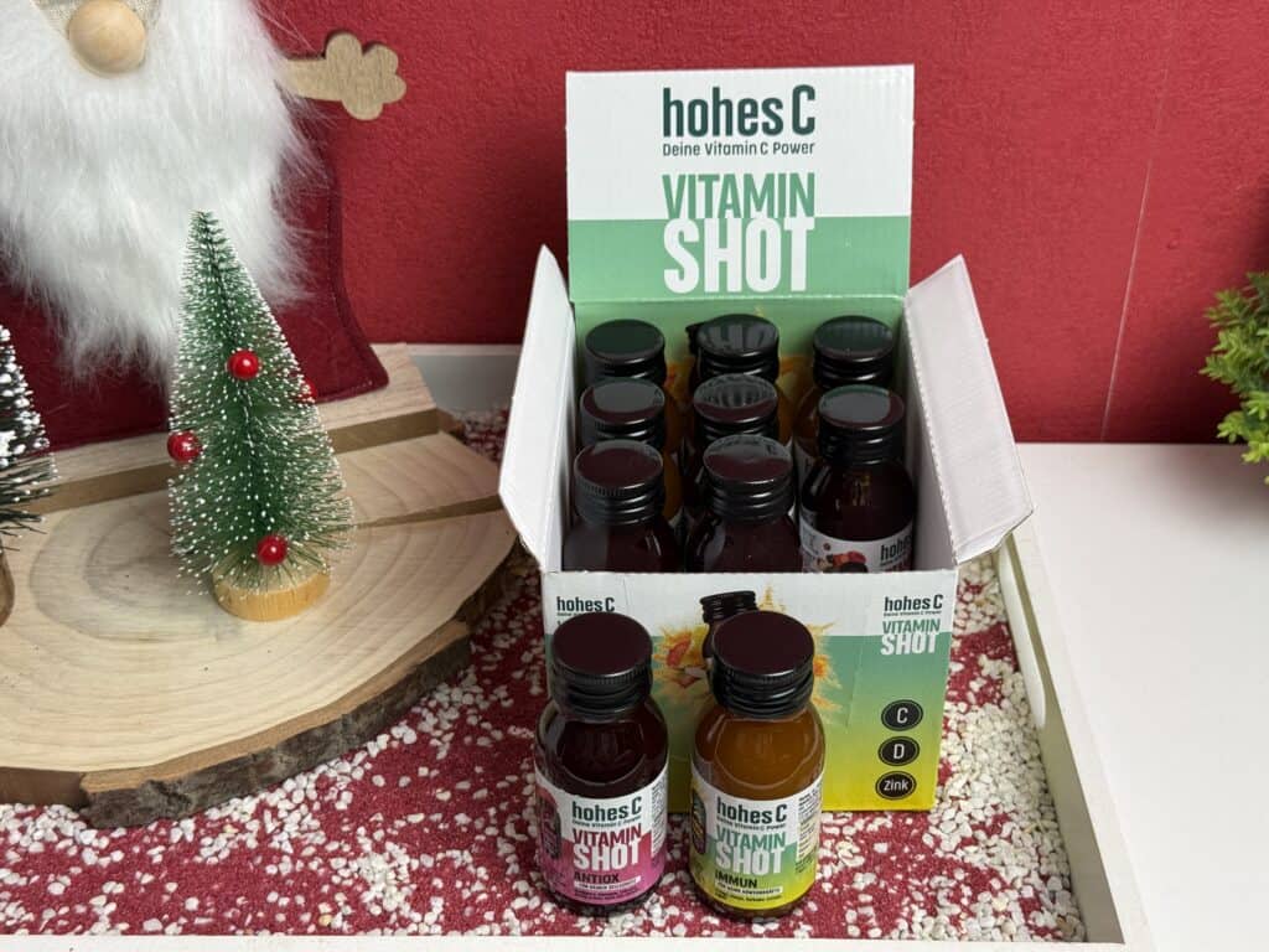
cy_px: 476
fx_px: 1760
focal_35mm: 48
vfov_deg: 30.3
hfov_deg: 39.7
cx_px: 634
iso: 80
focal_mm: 6.76
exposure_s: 1/100
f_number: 1.78
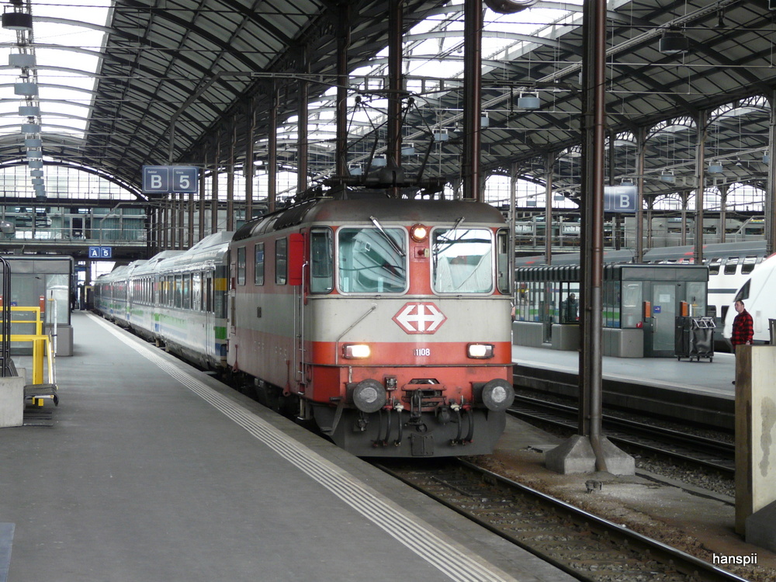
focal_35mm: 81
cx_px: 388
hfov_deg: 24.1
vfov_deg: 18.2
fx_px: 1816
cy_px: 291
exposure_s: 1/50
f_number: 3.2
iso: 160
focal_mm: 13.3
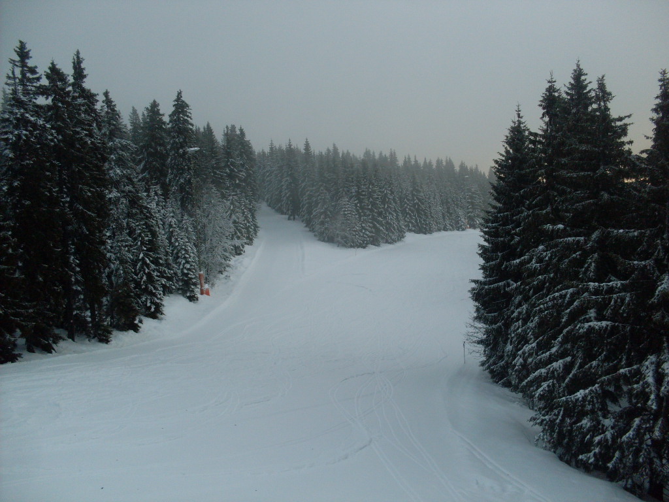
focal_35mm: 38
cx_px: 334
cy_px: 251
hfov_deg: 49.0
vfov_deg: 37.7
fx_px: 734
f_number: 2.8
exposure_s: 1/350
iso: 80
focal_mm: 6.3
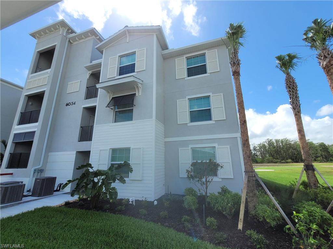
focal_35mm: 13
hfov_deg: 106.2
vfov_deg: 89.9
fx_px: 125
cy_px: 124
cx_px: 166
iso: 40
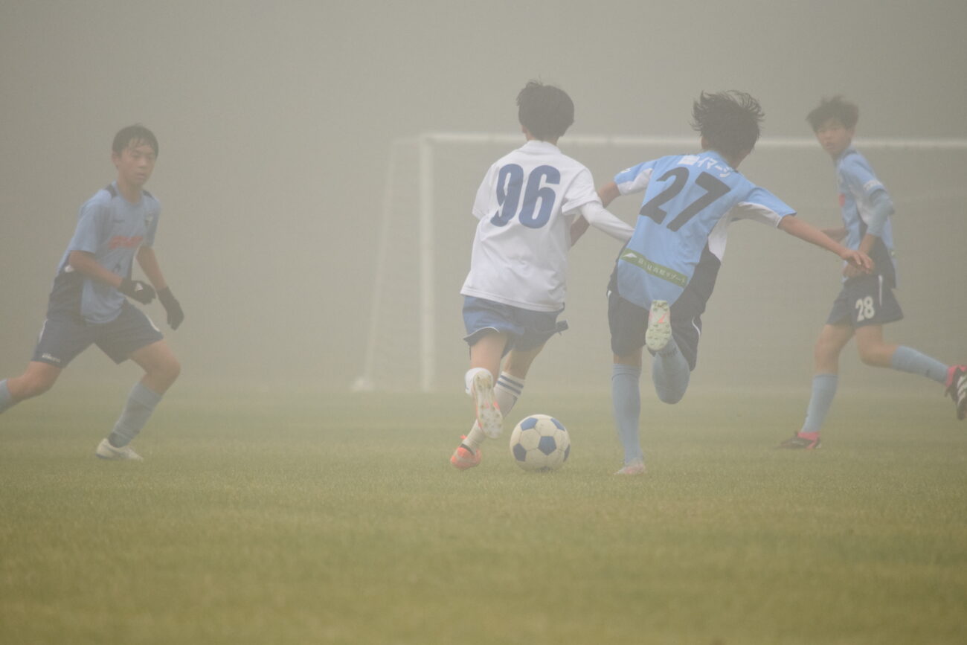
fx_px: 11282
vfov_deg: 3.3
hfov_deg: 4.9
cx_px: 484
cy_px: 322
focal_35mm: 420
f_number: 5.6
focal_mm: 280
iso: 2000
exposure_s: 1/2500
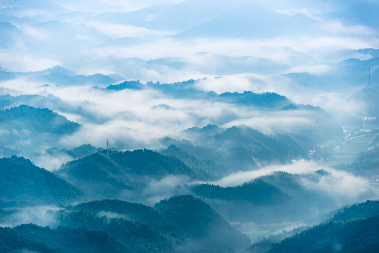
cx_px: 190
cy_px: 126
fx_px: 2843
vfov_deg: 5.1
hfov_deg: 7.6
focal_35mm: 270
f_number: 8
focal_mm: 270
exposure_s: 1/15
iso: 100
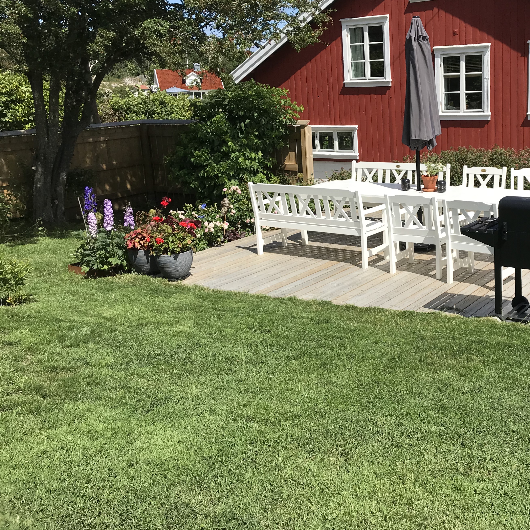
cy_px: 230
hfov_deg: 42.4
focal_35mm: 38
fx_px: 658
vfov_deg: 43.8
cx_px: 401
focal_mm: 3.99
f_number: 1.8
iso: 20
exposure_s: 1/2740
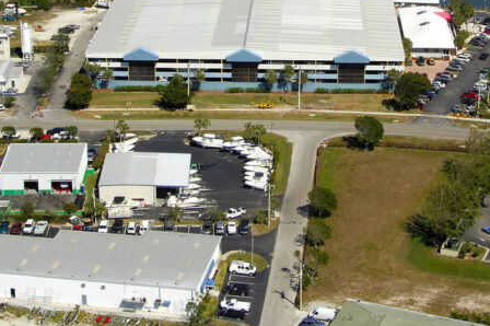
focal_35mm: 96
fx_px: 1306
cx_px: 272
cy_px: 10
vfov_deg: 14.0
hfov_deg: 21.2
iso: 400
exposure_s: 1/1000
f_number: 11
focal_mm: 28
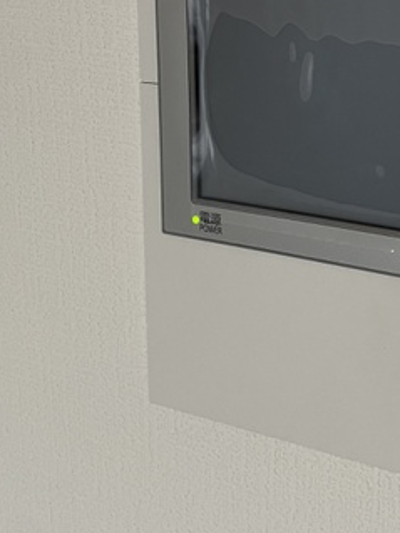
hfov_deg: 25.1
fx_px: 879
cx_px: 336
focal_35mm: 57
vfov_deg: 32.6
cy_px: 87
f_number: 1.6
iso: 250
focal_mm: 4.2
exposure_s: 1/60
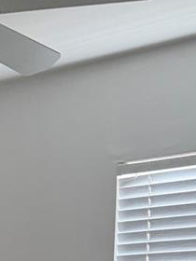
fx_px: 778
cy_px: 467
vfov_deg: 16.2
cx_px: -88
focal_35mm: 103
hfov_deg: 13.6
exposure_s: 1/60
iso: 640
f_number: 1.78
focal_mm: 6.76
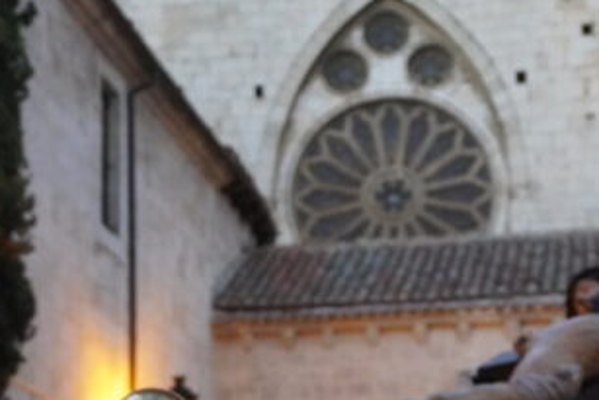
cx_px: 330
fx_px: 1998
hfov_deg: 17.1
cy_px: 324
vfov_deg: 11.4
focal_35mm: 120
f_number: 5
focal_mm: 32
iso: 4000
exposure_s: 1/160
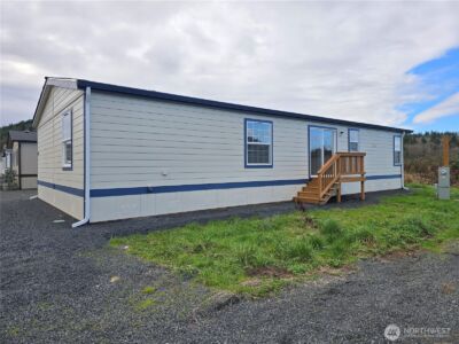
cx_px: 230
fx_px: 305
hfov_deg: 73.9
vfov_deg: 58.9
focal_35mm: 23
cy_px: 172
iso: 12
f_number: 1.7
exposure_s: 1/483
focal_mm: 6.3
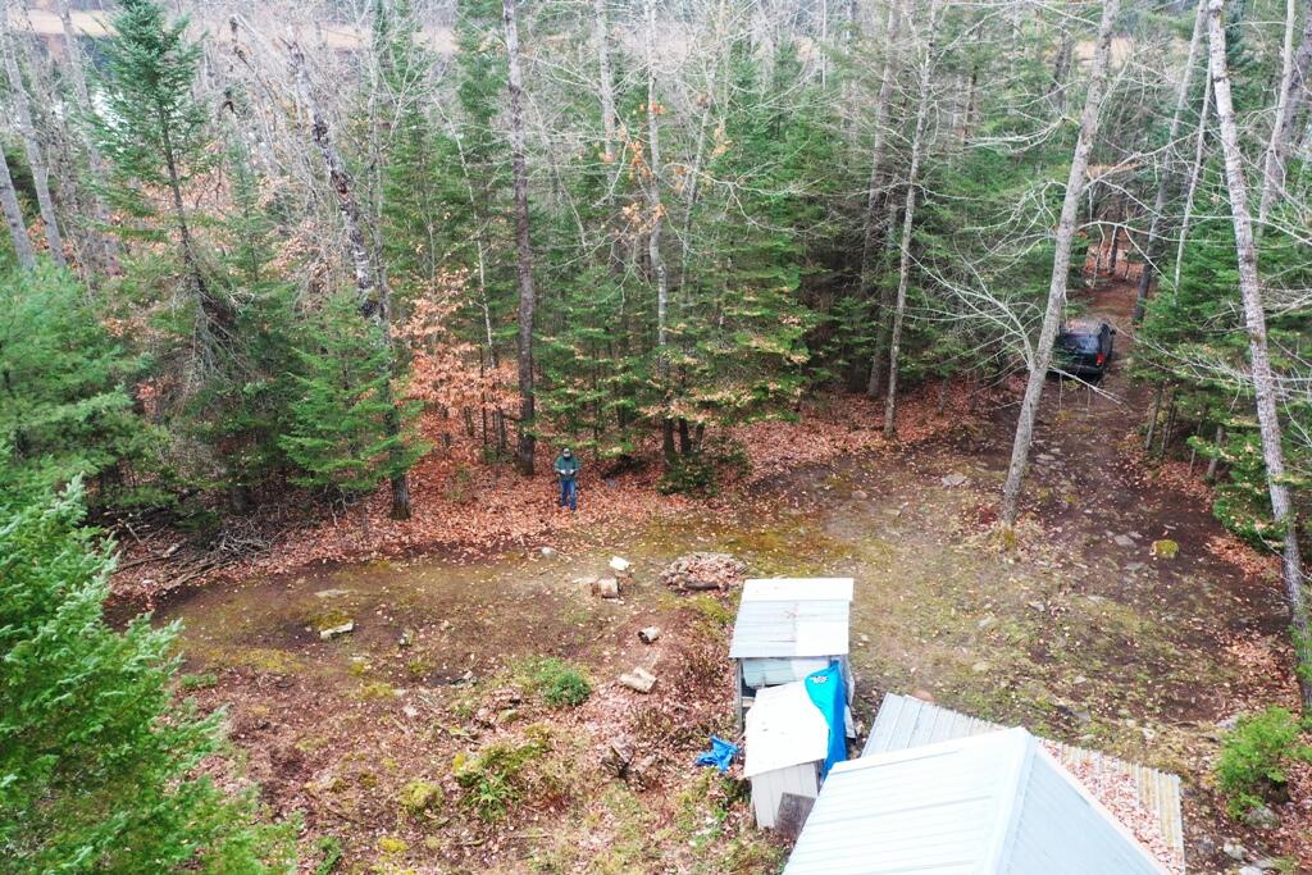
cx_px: 656
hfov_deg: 65.5
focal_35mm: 28
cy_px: 438
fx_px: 1021
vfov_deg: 46.4
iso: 400
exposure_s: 1/160
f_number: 4.5
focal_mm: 10.26
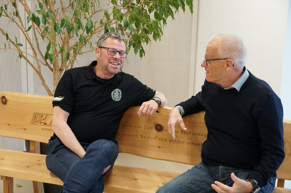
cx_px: 146
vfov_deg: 25.7
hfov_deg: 37.9
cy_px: 96
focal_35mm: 52
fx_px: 424
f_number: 4.5
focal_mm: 35
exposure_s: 1/160
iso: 5000
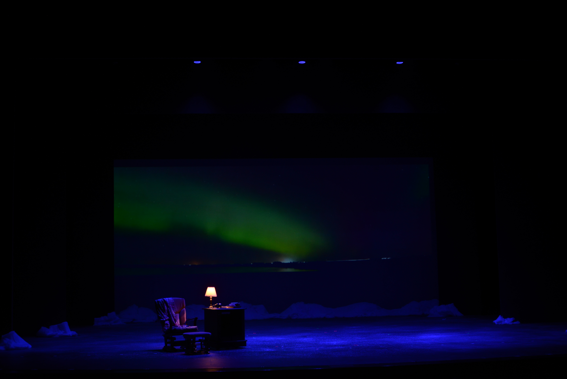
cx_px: 284
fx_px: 788
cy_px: 190
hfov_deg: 39.6
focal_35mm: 50
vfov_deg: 27.0
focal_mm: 50
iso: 640
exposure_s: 1/15
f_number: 5
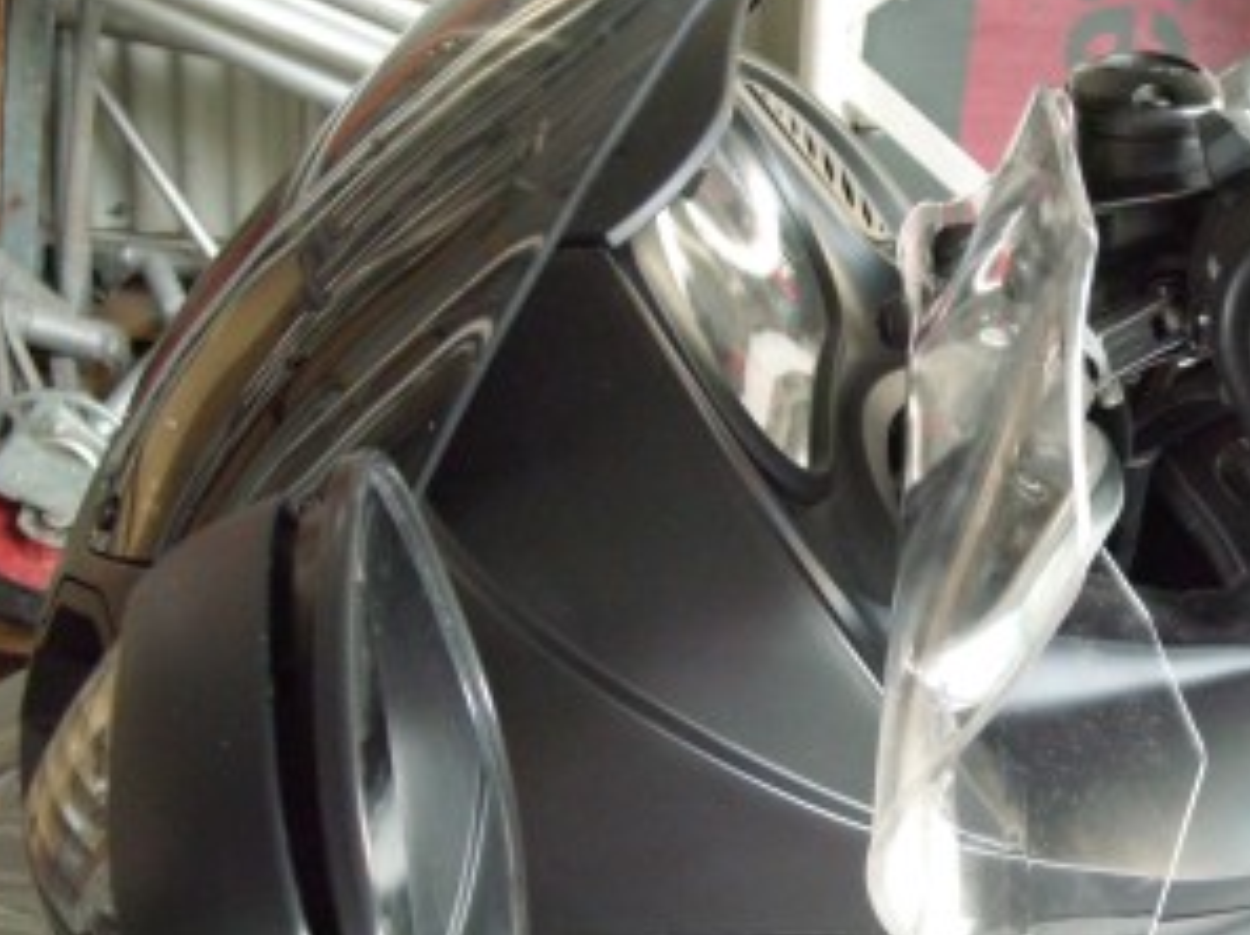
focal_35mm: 59
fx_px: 2128
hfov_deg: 32.6
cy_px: 655
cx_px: 787
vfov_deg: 24.6
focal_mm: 5.7
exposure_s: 1/60
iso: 366
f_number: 2.8
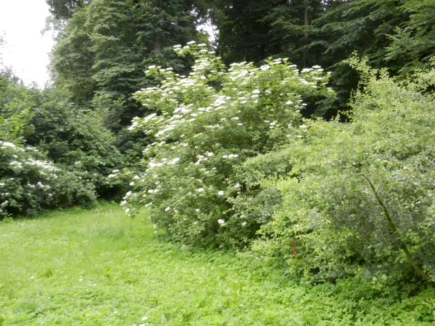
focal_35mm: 38
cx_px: 218
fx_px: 478
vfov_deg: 37.7
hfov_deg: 49.0
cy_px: 163
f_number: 4
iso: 800
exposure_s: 1/125
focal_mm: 6.9
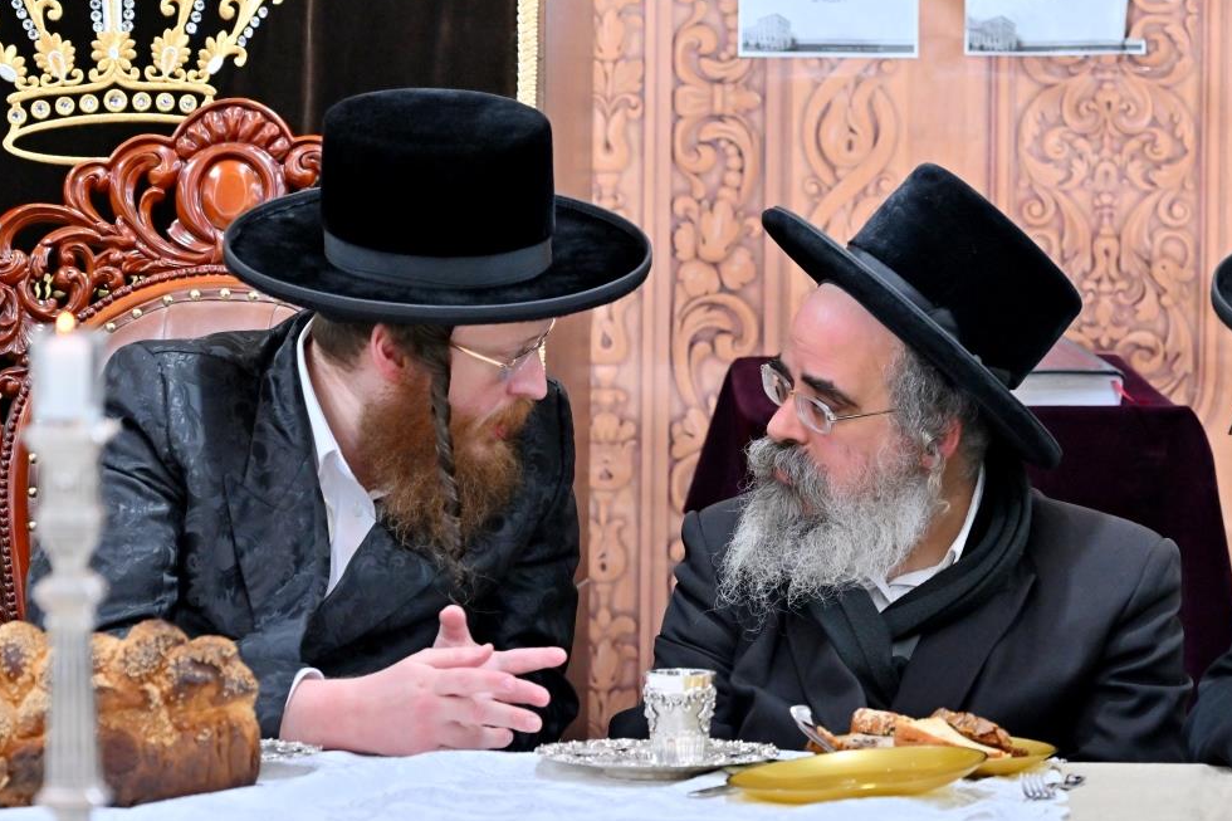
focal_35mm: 164
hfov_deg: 12.5
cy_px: 411
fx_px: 5611
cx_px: 636
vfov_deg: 8.4
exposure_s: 1/250
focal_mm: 105
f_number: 4
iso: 800
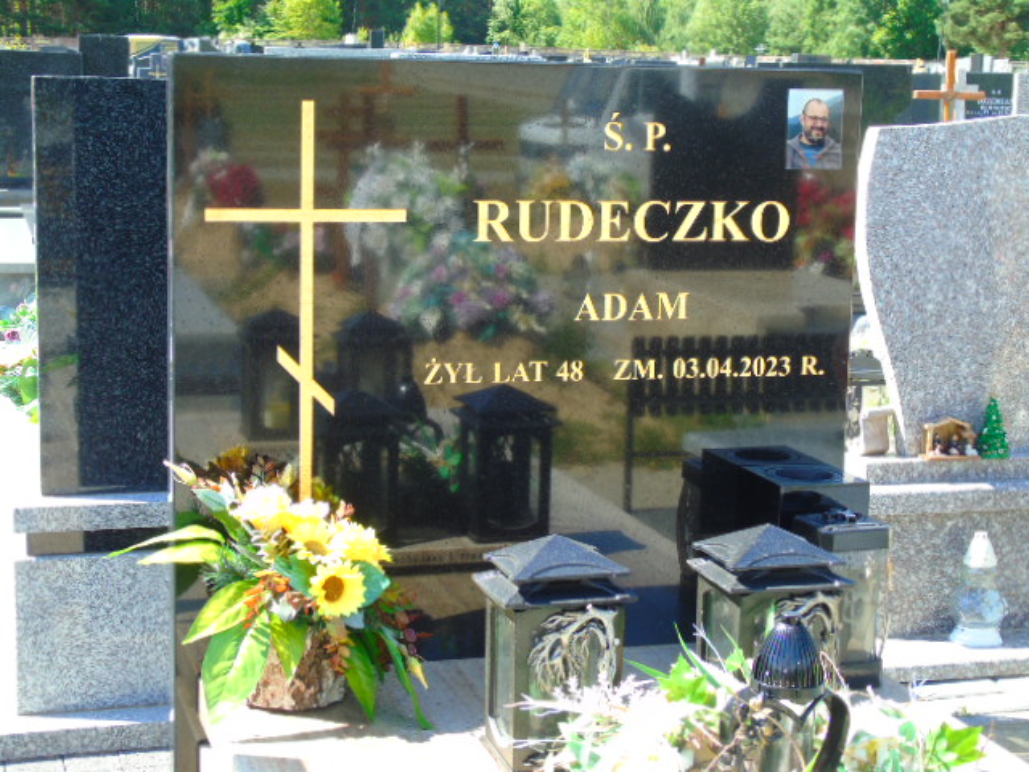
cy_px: 386
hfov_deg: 31.2
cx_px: 514
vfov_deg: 23.7
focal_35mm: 62
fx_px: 1843
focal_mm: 11
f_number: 4.5
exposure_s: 1/100
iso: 80
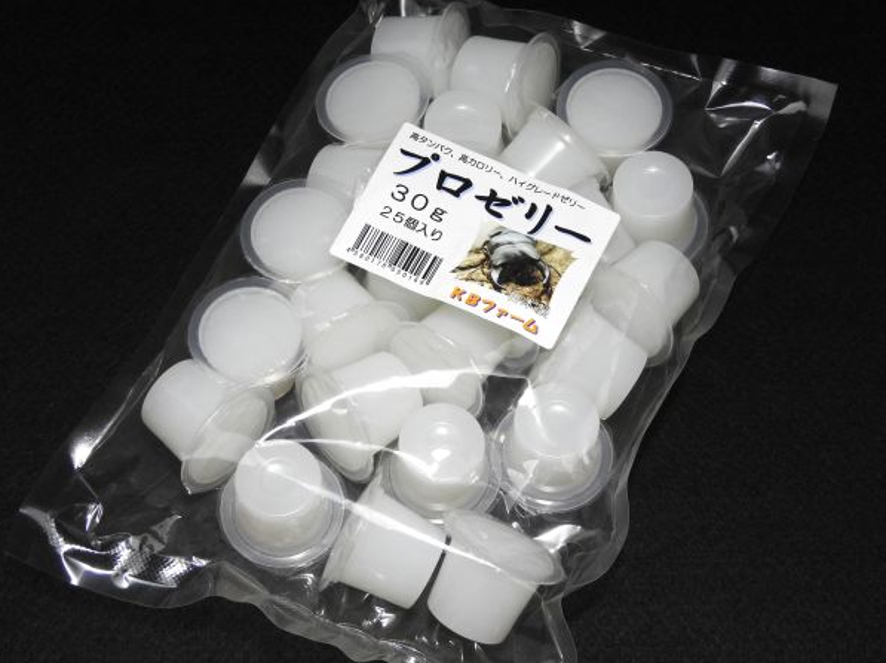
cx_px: 417
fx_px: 1509
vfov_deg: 24.8
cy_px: 319
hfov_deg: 32.7
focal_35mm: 59
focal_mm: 9.9
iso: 360
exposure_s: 1/30
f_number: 4
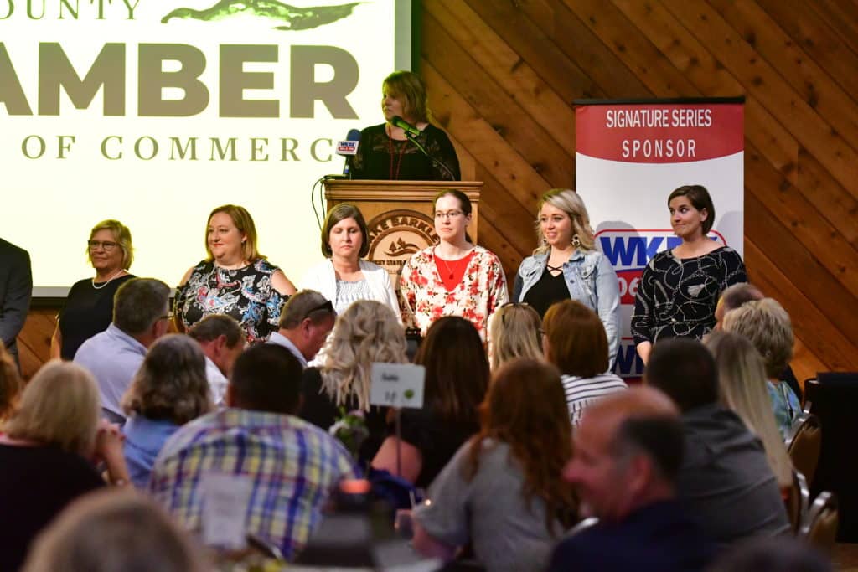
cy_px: 286
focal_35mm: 120
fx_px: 2860
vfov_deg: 11.4
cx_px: 429
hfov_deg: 17.1
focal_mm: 80
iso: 10000
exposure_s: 1/400
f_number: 2.8
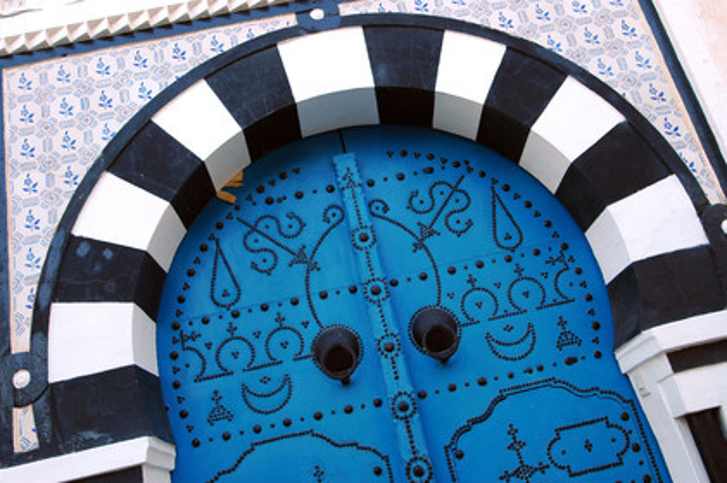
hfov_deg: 53.2
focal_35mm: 36
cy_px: 242
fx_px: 726
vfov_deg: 36.8
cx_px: 364
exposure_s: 1/60
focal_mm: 24
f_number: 5
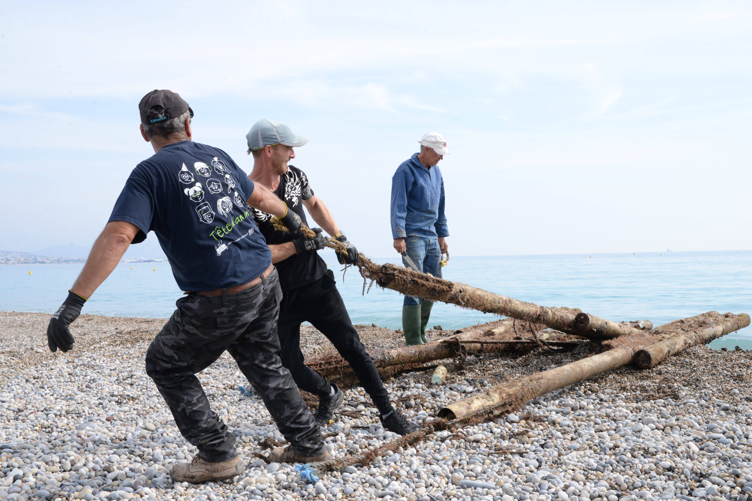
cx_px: 374
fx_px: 856
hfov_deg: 47.4
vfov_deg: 32.6
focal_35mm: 41
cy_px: 256
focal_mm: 40
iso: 1600
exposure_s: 1/800
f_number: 16
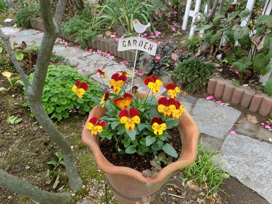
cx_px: 136
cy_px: 102
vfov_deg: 54.9
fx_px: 196
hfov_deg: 69.4
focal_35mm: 25
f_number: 3.3
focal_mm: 4.4
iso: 160
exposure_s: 1/125
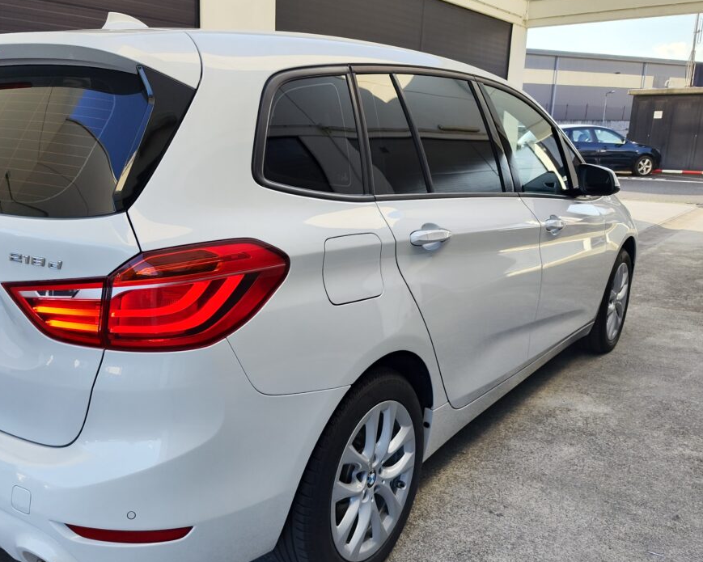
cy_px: 295
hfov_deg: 56.2
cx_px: 244
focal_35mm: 31
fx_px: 645
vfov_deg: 47.1
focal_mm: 7.01
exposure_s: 1/376
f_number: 1.69
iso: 50
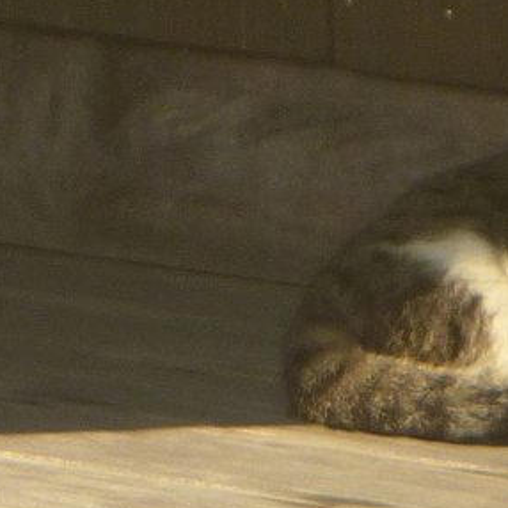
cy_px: 332
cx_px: 531
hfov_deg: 6.9
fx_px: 4201
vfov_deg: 6.9
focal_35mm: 253
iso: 125
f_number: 5.9
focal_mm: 22.8
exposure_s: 1/200
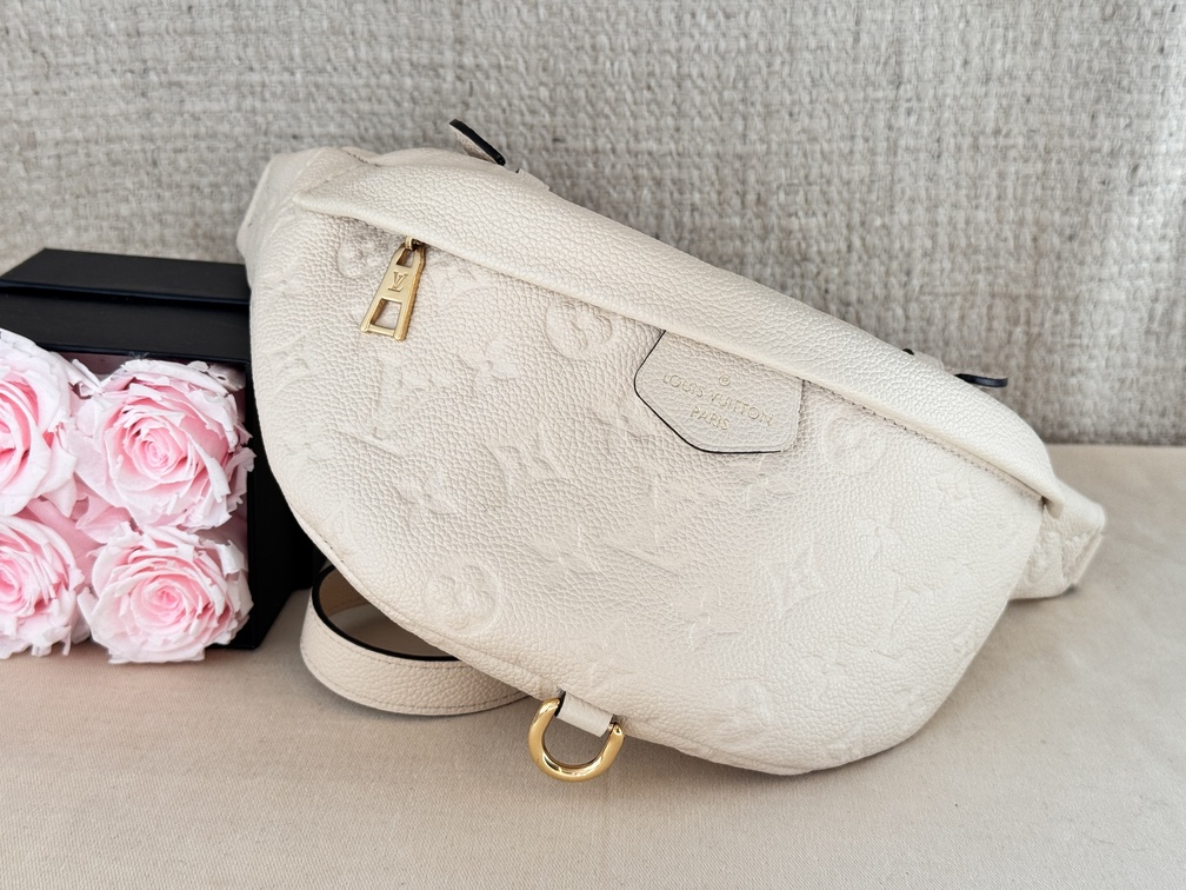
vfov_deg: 30.3
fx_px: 1645
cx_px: 593
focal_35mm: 48
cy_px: 445
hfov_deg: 39.7
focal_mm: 6.76
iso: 50
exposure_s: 1/125
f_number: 1.78
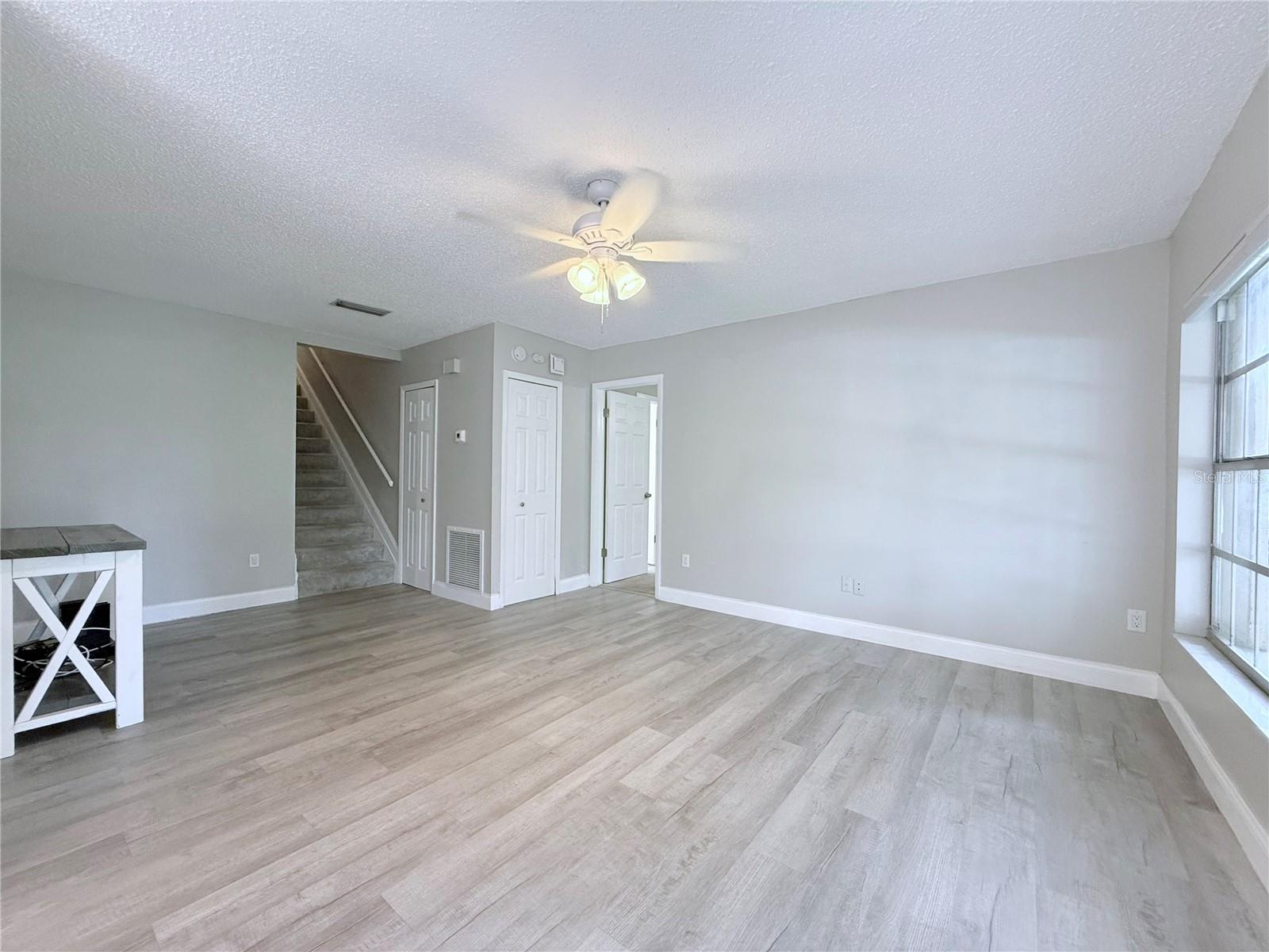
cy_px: 476
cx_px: 634
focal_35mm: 14
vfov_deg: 85.7
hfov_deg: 102.1
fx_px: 513
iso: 320
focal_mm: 2.22
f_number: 2.2
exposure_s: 1/120
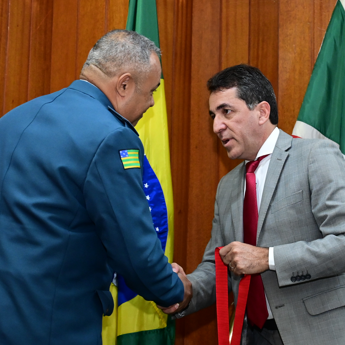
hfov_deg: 19.3
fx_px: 1015
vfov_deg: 19.3
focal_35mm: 90
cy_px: 174
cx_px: 174
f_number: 4.5
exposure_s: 1/125
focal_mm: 47
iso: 4000
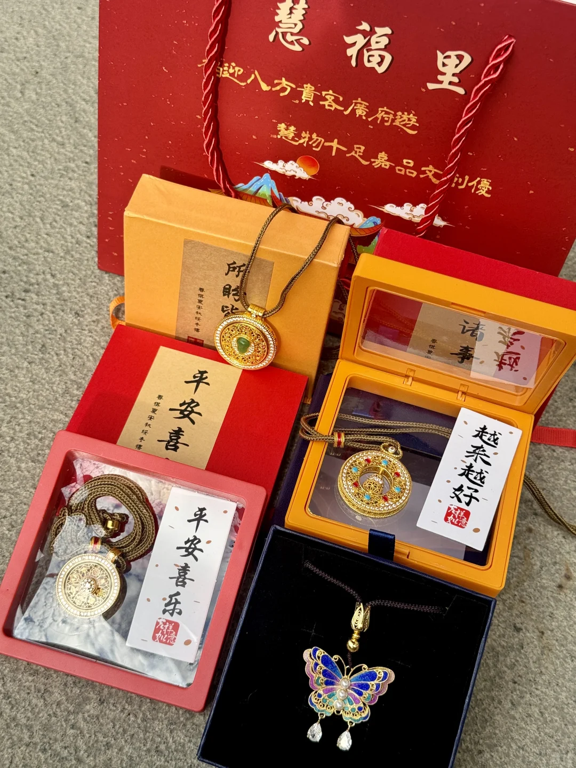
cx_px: 288
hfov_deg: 30.3
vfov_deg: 39.7
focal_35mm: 48
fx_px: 1065
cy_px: 384
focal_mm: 6.86
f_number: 1.78
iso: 64
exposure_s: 1/939
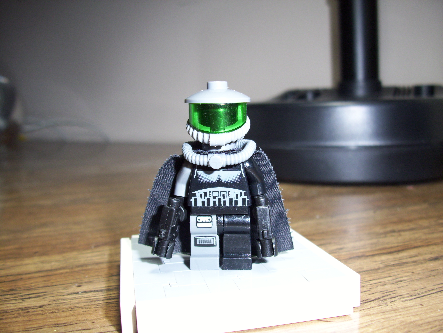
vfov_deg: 41.8
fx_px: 435
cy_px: 166
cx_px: 222
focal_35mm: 34
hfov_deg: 54.0
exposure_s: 1/40
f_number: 2.9
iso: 80
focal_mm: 5.7
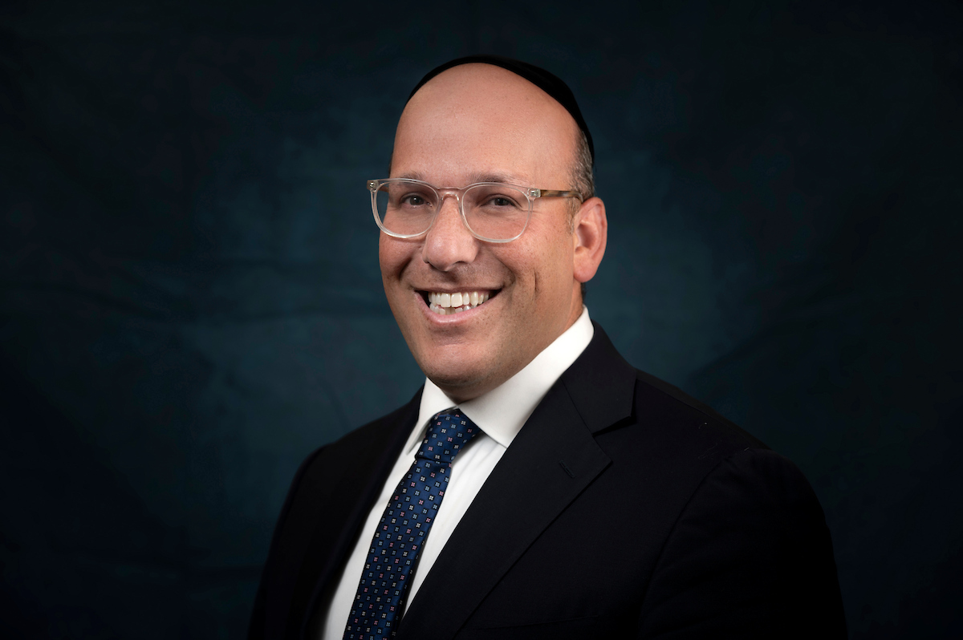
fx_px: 2806
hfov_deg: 19.5
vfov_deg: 13.0
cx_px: 482
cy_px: 320
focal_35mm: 105
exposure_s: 1/200
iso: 100
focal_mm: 105
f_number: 5.6
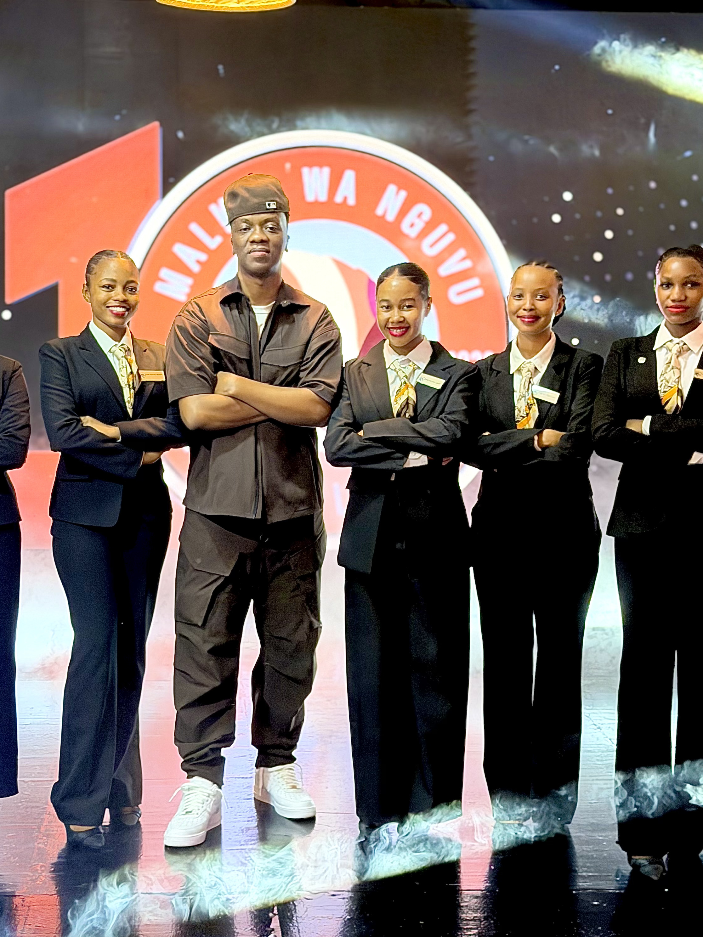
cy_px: 432
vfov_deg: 29.8
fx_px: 1760
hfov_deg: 22.6
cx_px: 328
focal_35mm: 65
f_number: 1.78
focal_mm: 6.76
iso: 320
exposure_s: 1/38
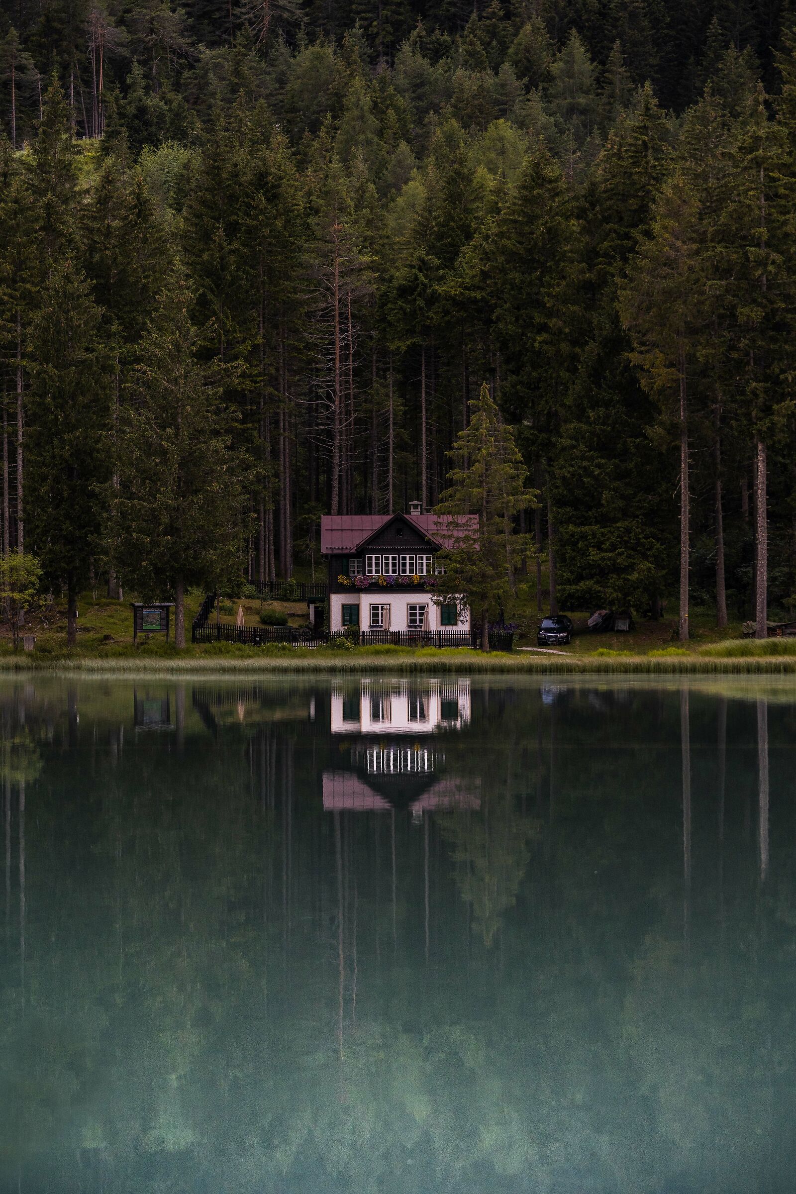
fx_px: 3947
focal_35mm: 119
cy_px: 597
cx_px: 398
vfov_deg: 17.2
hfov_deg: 11.5
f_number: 4
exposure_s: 1/400
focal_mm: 119
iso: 800
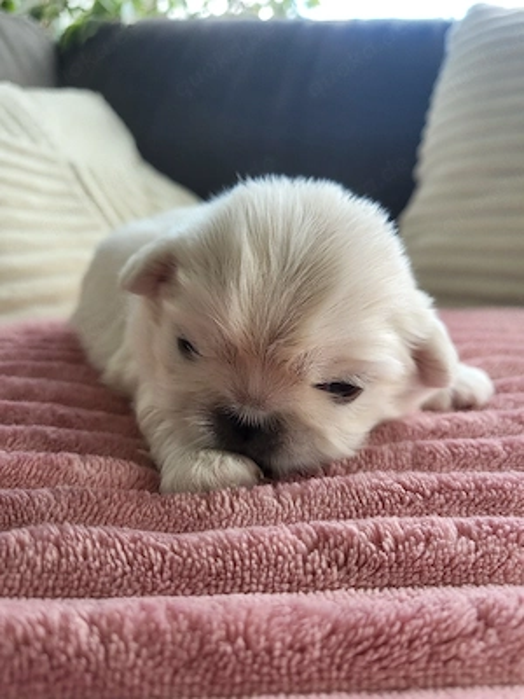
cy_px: 350
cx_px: 262
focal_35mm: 26
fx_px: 525
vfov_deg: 67.3
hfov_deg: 53.1
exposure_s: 1/101
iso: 40
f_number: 1.8
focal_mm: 5.4
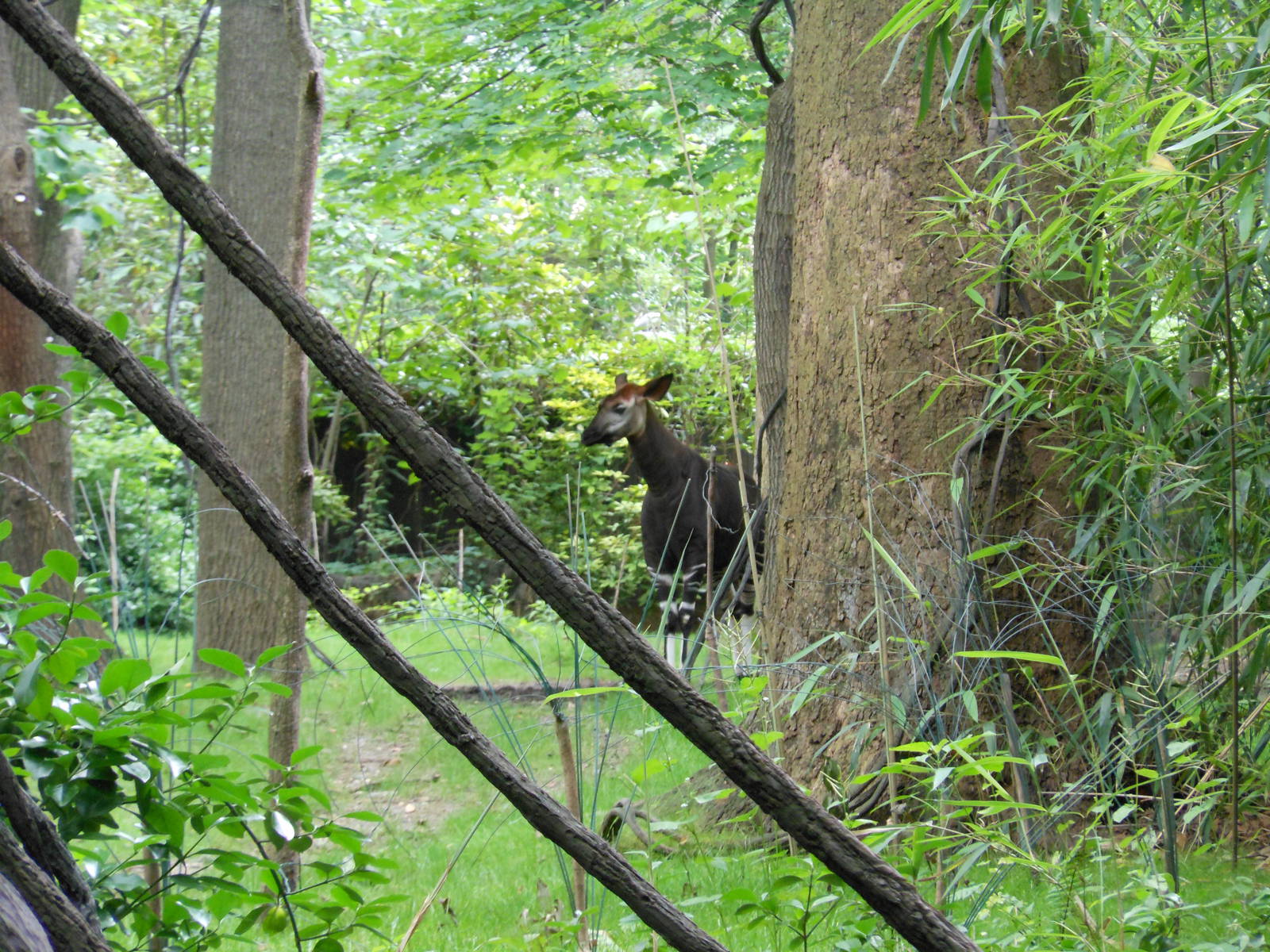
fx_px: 5173
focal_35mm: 141
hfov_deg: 14.0
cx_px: 635
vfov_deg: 10.5
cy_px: 476
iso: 400
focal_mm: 25.3
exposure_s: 1/13
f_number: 5.5
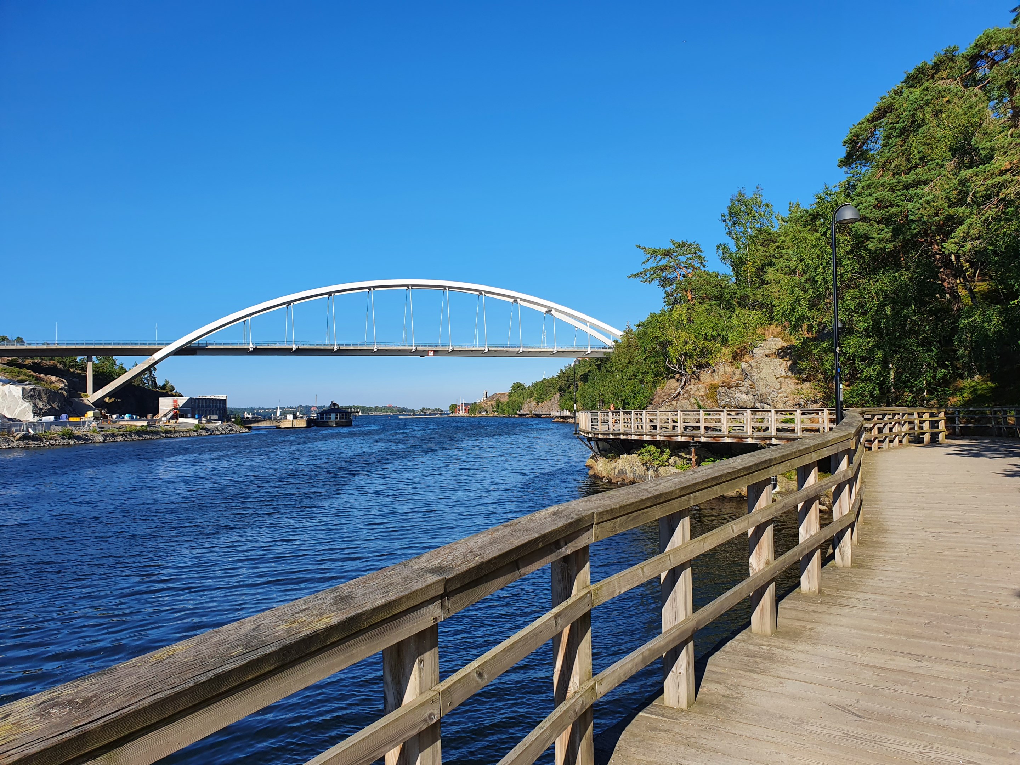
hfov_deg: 67.3
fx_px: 766
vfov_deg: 53.1
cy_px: 382
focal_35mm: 26
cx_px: 510
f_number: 2.4
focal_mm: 4.32
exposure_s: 1/1648
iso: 50
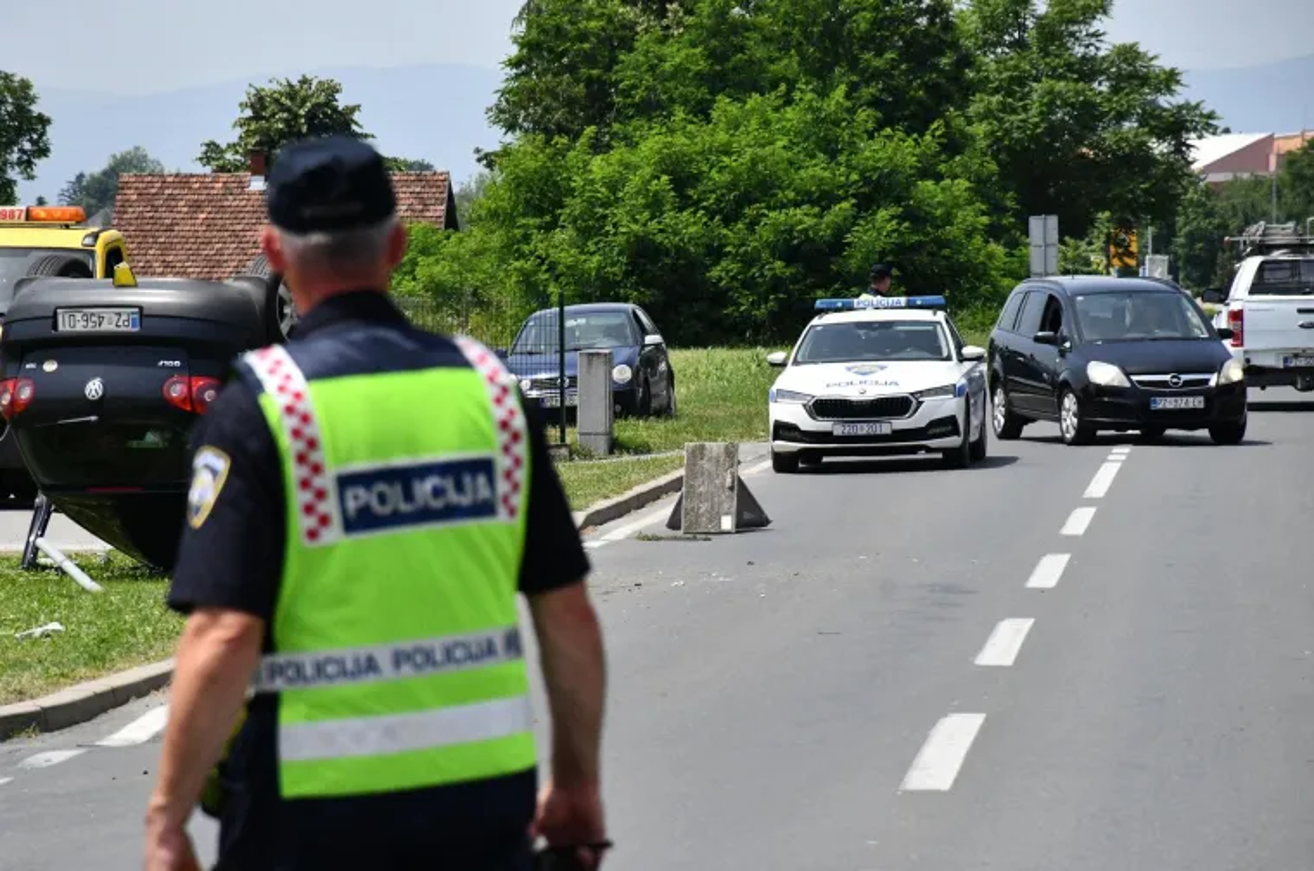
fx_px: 7652
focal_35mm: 210
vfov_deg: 6.5
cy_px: 436
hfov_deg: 9.8
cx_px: 657
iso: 2500
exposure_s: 1/6400
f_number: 10
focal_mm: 140
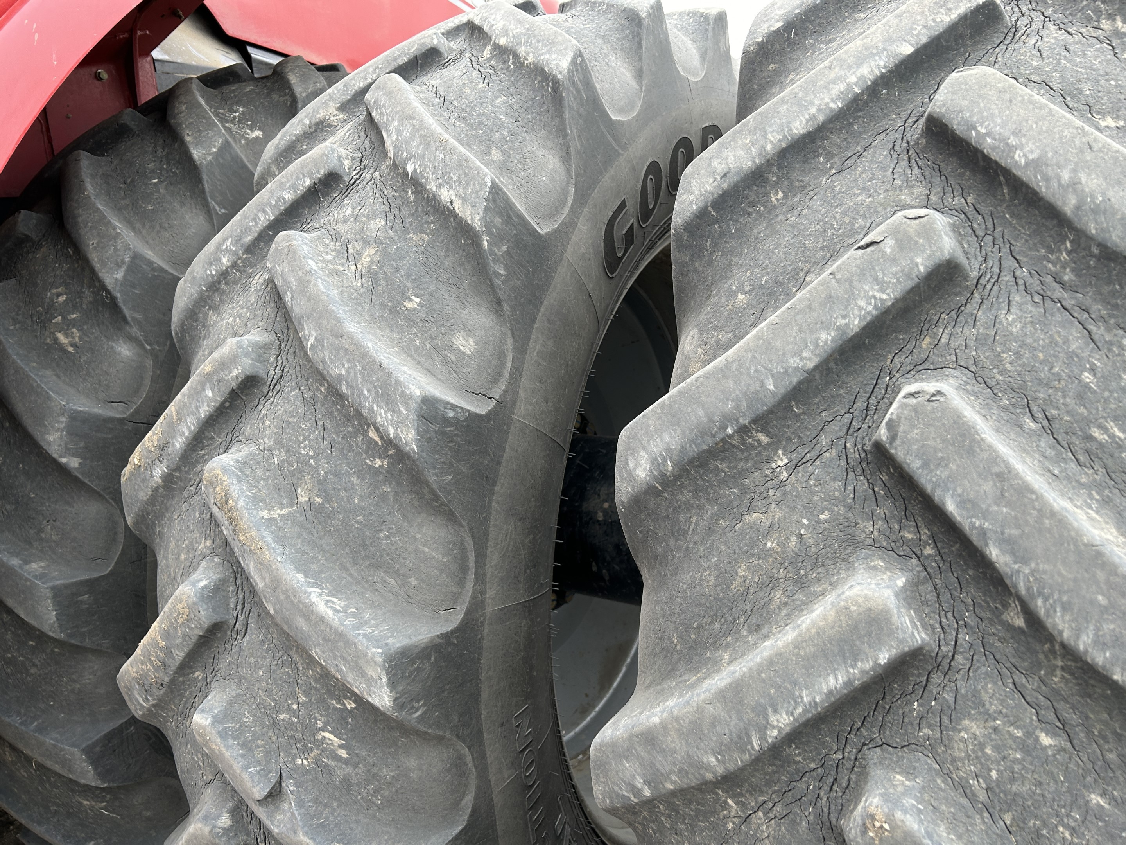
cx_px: 563
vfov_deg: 53.1
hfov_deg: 67.3
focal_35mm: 26
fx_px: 846
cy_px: 422
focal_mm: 5.7
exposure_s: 1/121
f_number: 1.5
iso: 50
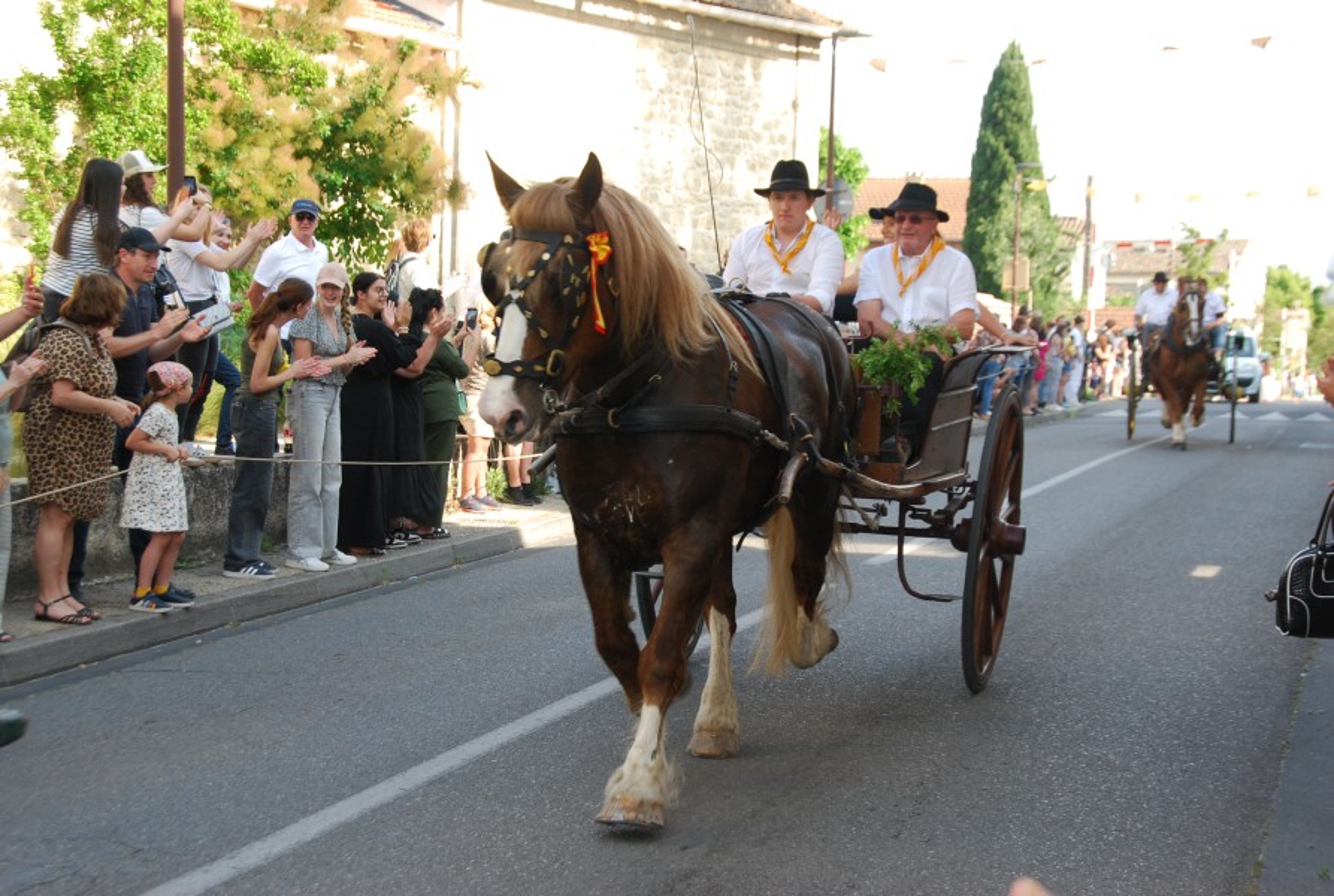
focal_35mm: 63
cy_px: 448
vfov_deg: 21.7
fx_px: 2340
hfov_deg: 31.8
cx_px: 667
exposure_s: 1/200
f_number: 7.1
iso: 400
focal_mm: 42
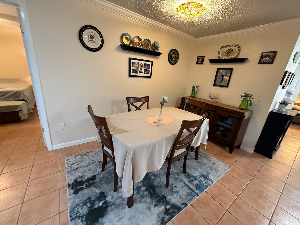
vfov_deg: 85.7
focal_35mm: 14
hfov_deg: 102.1
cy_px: 112
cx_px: 150
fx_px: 121
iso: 640
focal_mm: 2.22
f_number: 2.2
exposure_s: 1/60
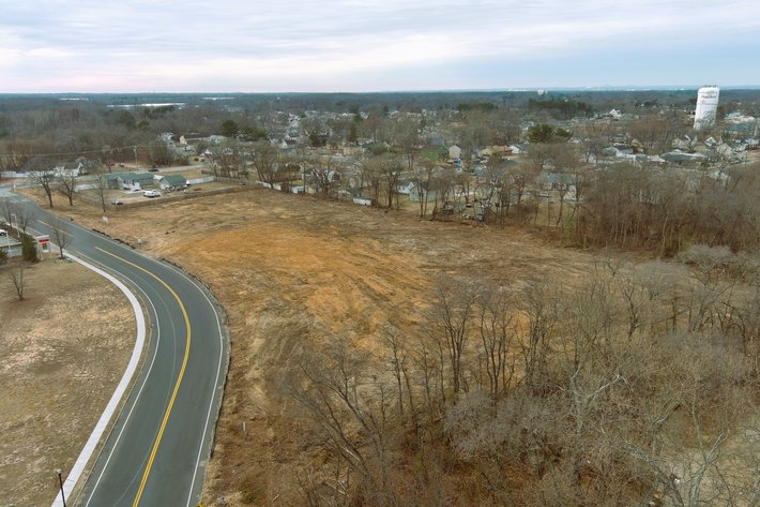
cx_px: 380
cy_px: 254
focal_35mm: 29
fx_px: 612
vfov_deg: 44.9
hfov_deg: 63.7
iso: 100
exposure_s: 1/640
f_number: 2.8
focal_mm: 10.57
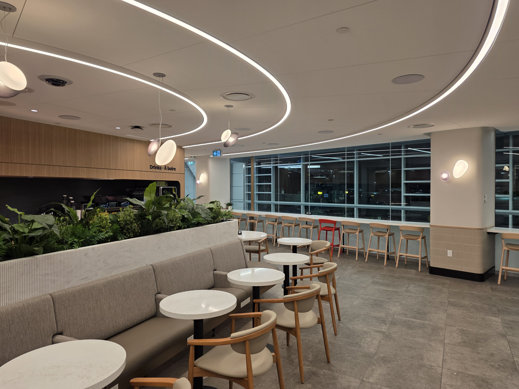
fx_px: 345
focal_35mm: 23
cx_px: 260
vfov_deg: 58.9
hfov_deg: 73.9
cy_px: 194
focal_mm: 6.25
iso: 100
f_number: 1.7
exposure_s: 1/120
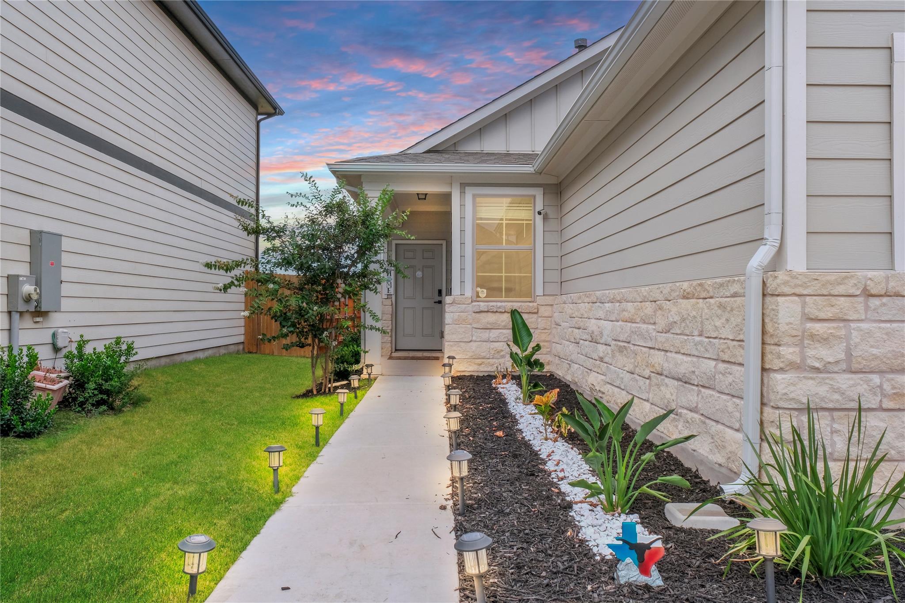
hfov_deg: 69.4
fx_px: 654
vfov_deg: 49.5
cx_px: 452
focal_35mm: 26
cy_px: 302
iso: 640
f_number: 16
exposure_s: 1/25
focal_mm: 17
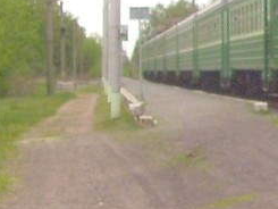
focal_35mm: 210
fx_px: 1687
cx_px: 548
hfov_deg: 8.9
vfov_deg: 7.1
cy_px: 68
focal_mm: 5.7
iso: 80
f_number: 2.9
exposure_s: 1/500
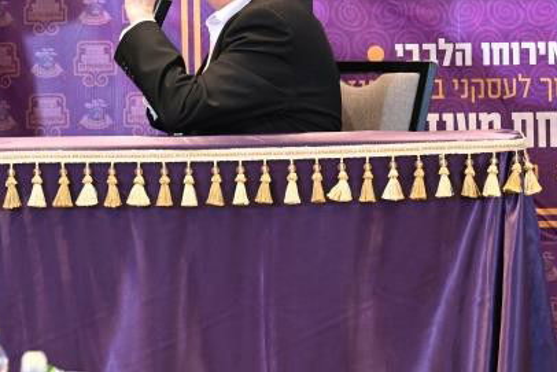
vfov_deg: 4.4
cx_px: 165
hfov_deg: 6.5
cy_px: -60
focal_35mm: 315
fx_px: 4875
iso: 1600
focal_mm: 125
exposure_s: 1/125
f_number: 5
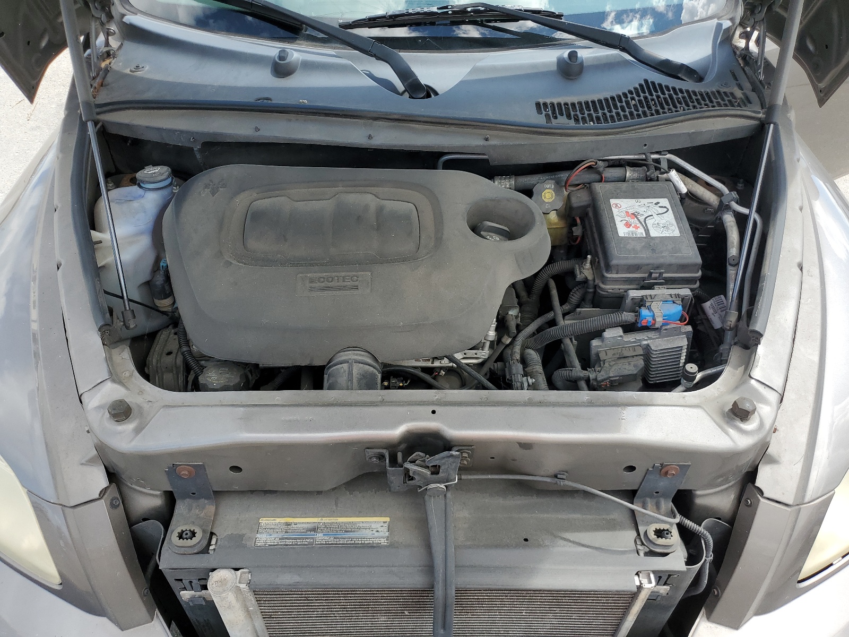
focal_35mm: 26
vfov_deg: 53.1
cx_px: 424
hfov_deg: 67.3
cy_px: 318
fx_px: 638
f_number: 1.5
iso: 50
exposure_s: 1/769
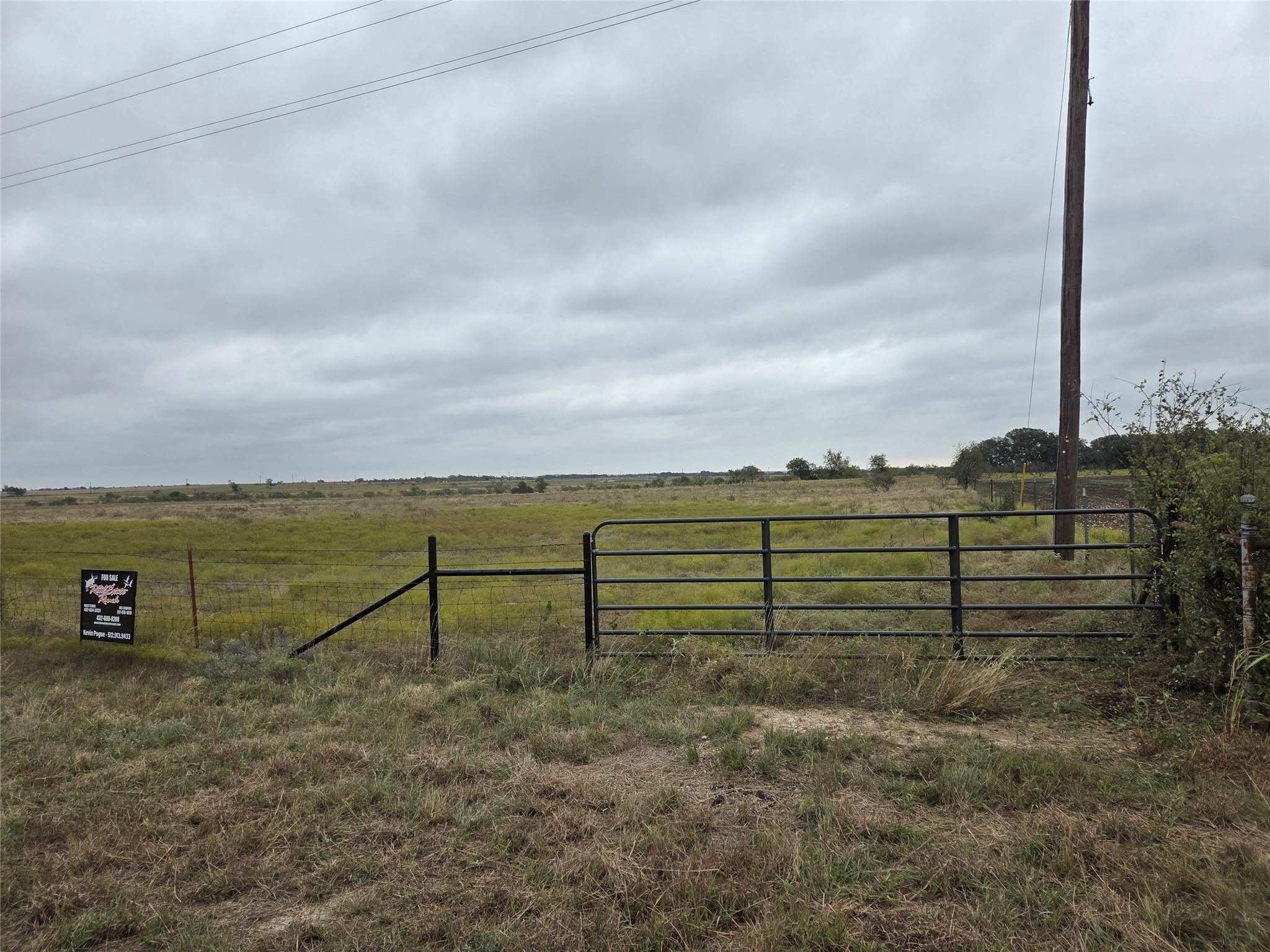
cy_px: 476
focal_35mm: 23
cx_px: 635
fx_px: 844
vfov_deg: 58.9
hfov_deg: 73.9
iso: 80
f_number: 1.8
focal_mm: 5.4
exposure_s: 1/2404
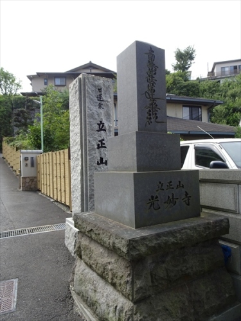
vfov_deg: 71.6
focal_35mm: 24
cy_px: 160
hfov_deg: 56.8
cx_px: 120
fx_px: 223
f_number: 3.5
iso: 80
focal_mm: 4.1
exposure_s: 1/320
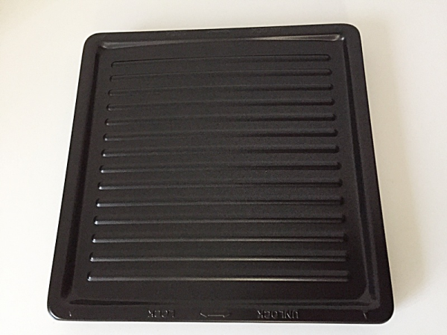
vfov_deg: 48.2
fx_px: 374
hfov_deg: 61.7
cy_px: 168
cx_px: 224
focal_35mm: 29
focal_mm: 4.15
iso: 400
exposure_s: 1/17
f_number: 2.2
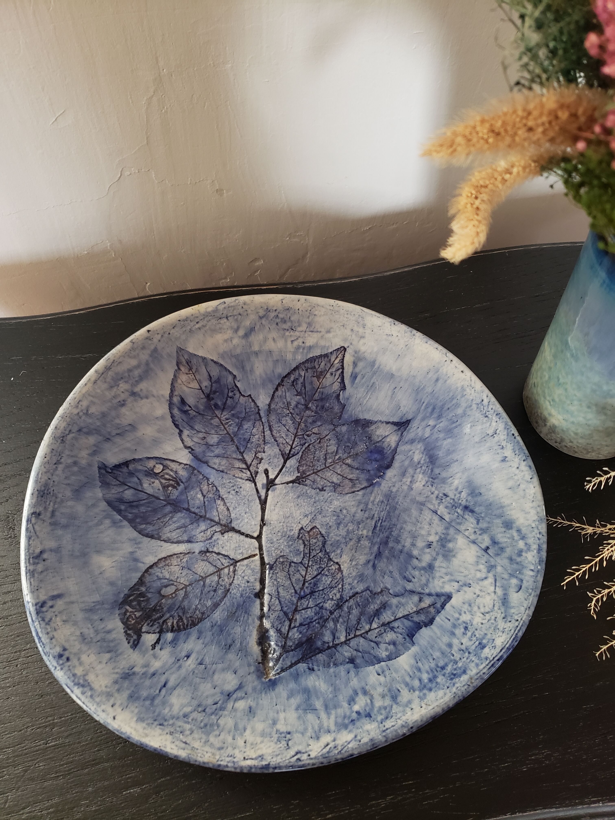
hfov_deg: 53.1
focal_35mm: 26
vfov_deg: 67.3
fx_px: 616
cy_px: 410
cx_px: 308
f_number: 1.5
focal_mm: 4.3
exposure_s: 1/47
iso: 250
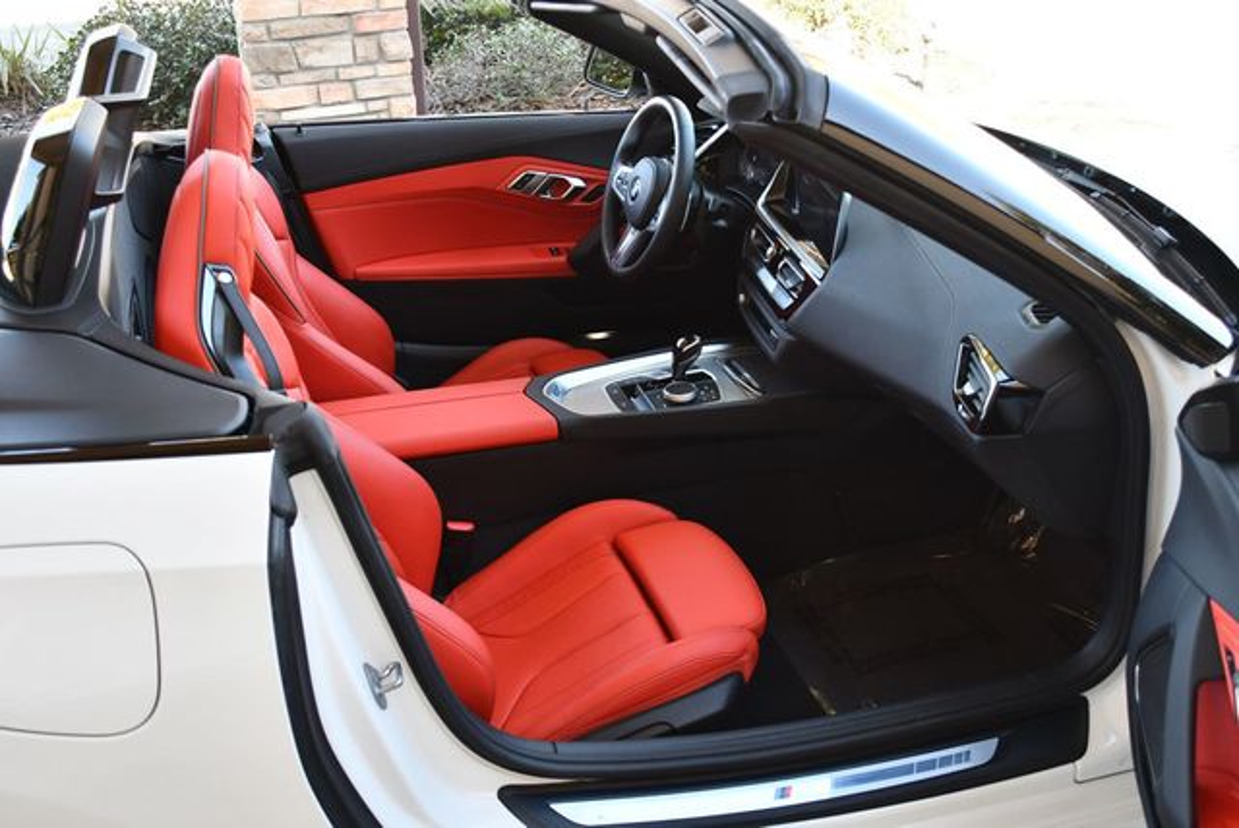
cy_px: 414
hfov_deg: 53.1
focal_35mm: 36
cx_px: 620
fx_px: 1240
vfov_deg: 36.9
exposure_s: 1/250
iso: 500
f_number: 3.5
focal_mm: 18
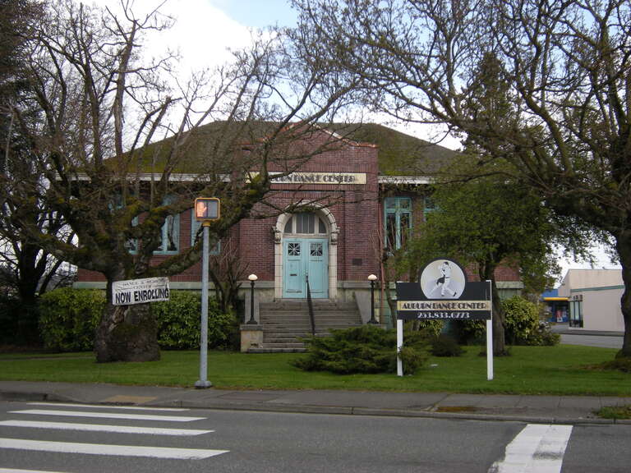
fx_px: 820
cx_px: 316
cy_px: 236
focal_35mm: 45
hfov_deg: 42.1
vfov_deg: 32.2
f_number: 3.5
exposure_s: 1/240
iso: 64
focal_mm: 7.5
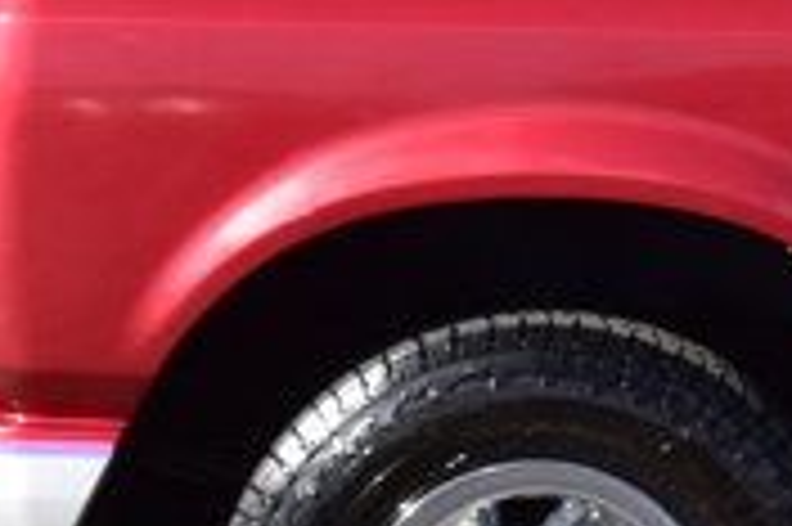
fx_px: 7297
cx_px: 1503
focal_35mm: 332
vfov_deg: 4.1
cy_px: 157
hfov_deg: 6.1
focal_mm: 38
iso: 360
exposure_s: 1/500
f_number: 11
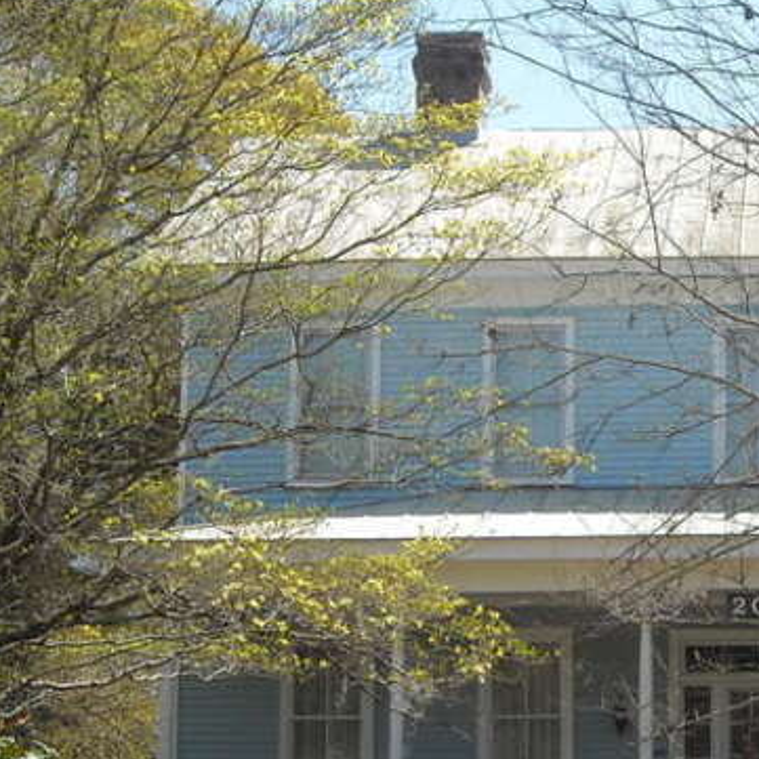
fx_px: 2381
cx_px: 700
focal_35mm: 96
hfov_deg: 17.8
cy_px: 532
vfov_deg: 18.0
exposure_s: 1/620
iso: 64
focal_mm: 7.92
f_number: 3.2
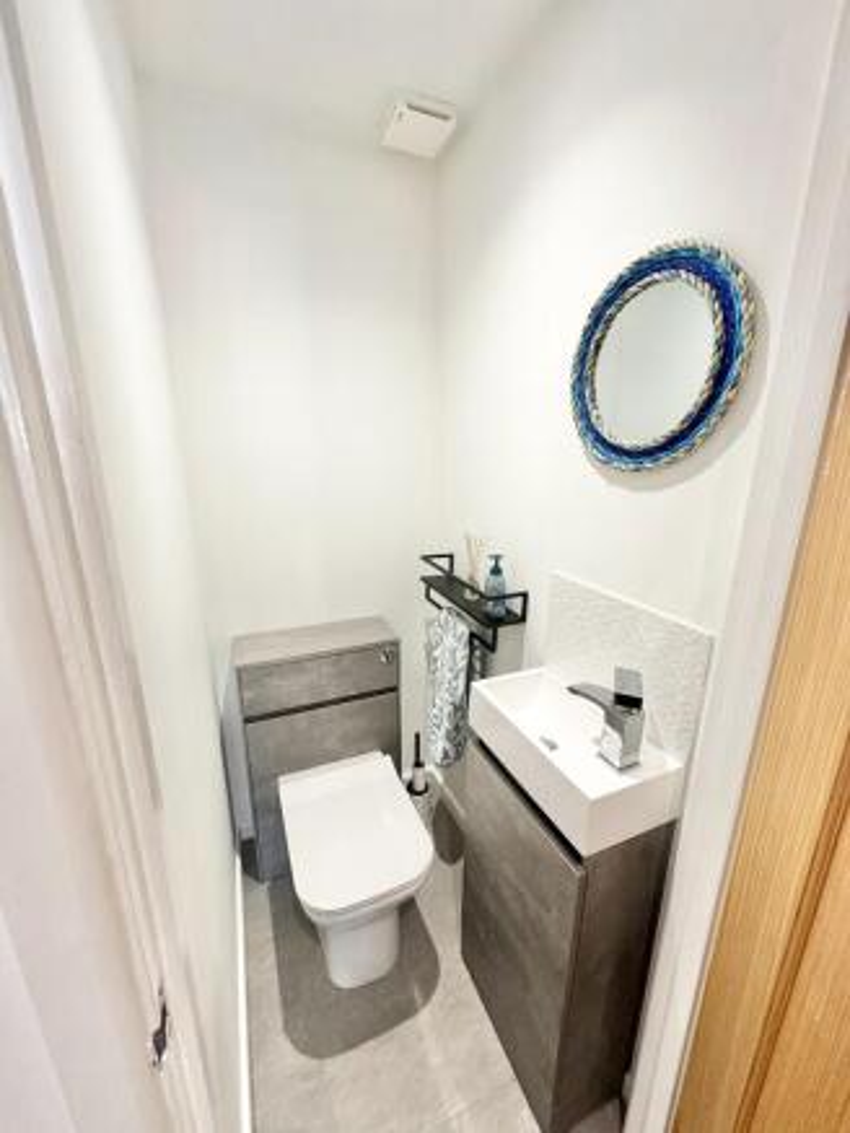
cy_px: 566
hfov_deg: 85.7
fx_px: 458
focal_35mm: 14
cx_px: 425
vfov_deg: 102.0
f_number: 2.2
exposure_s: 1/100
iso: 160
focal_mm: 2.22
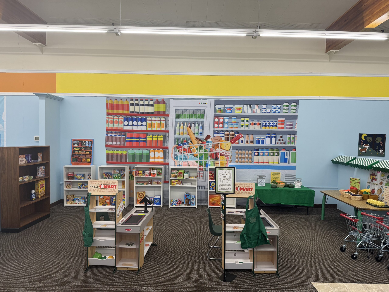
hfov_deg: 71.6
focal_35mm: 24
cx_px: 194
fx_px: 270
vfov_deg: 56.8
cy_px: 146
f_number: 1.78
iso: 125
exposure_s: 1/120
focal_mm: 6.76
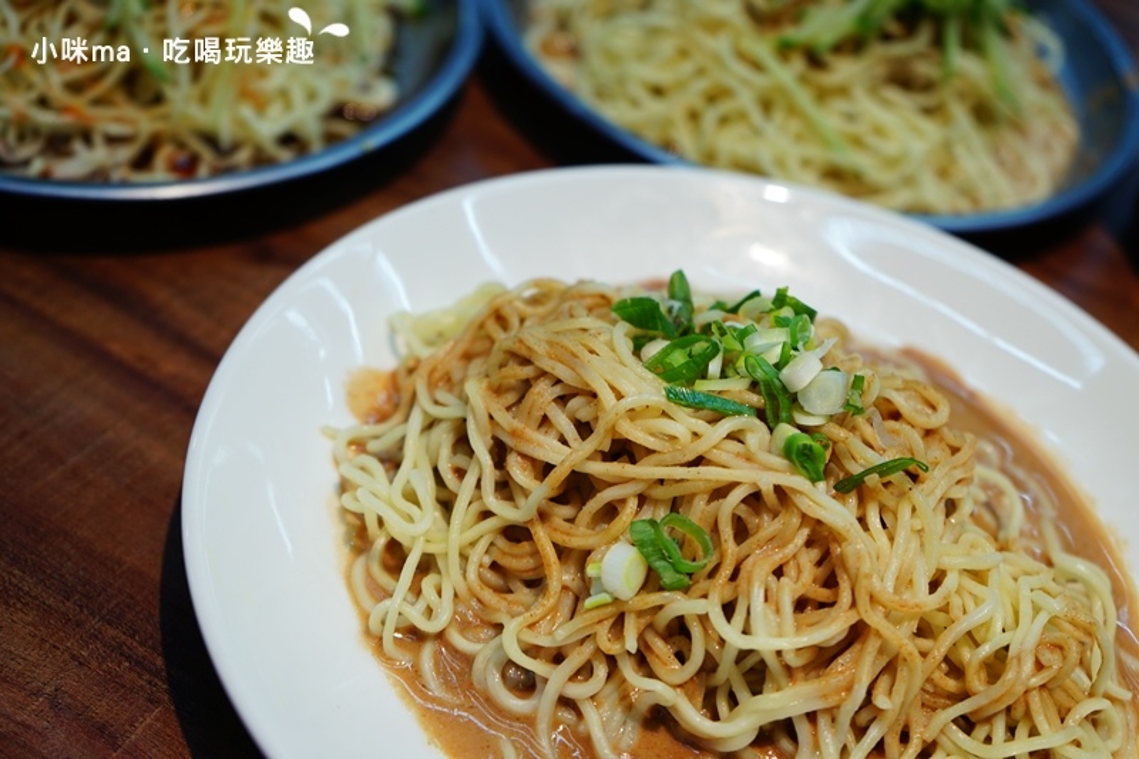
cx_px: 570
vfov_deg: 28.1
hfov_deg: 41.1
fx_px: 1518
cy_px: 380
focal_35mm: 48
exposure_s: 1/60
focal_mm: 48
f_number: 4.5
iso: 160
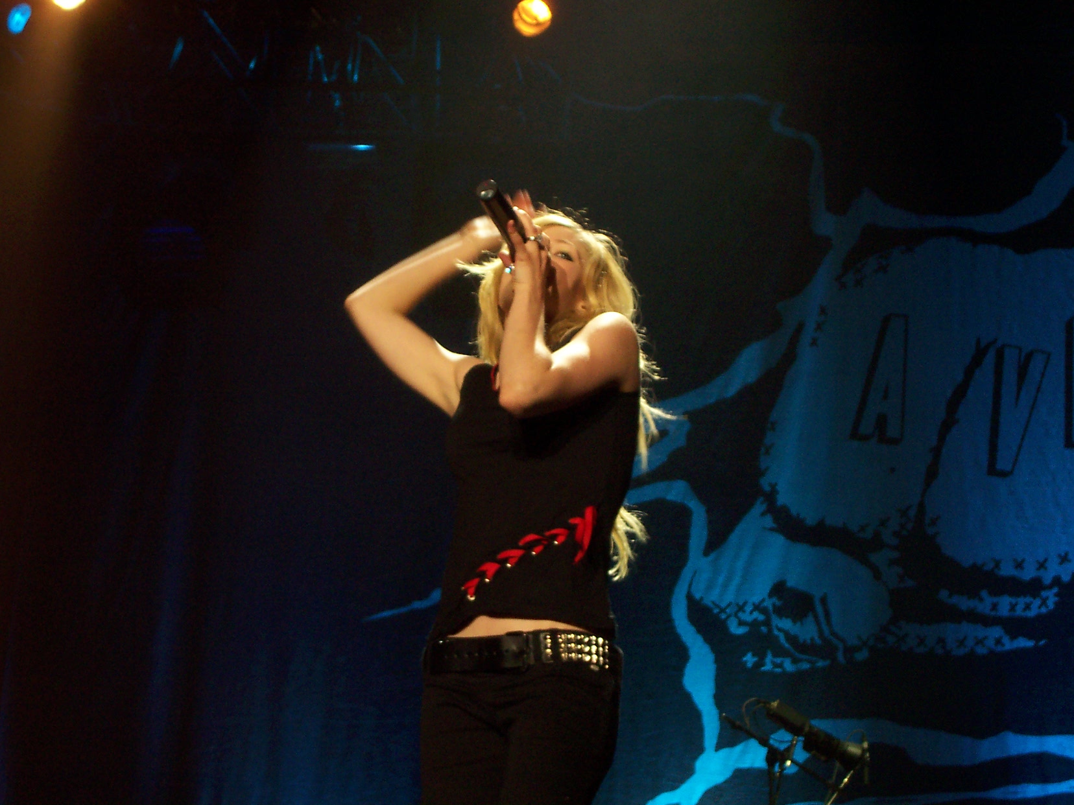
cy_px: 402
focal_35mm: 89
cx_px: 537
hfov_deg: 22.0
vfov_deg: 16.6
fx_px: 2761
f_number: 4.1
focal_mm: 13.5
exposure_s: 1/60
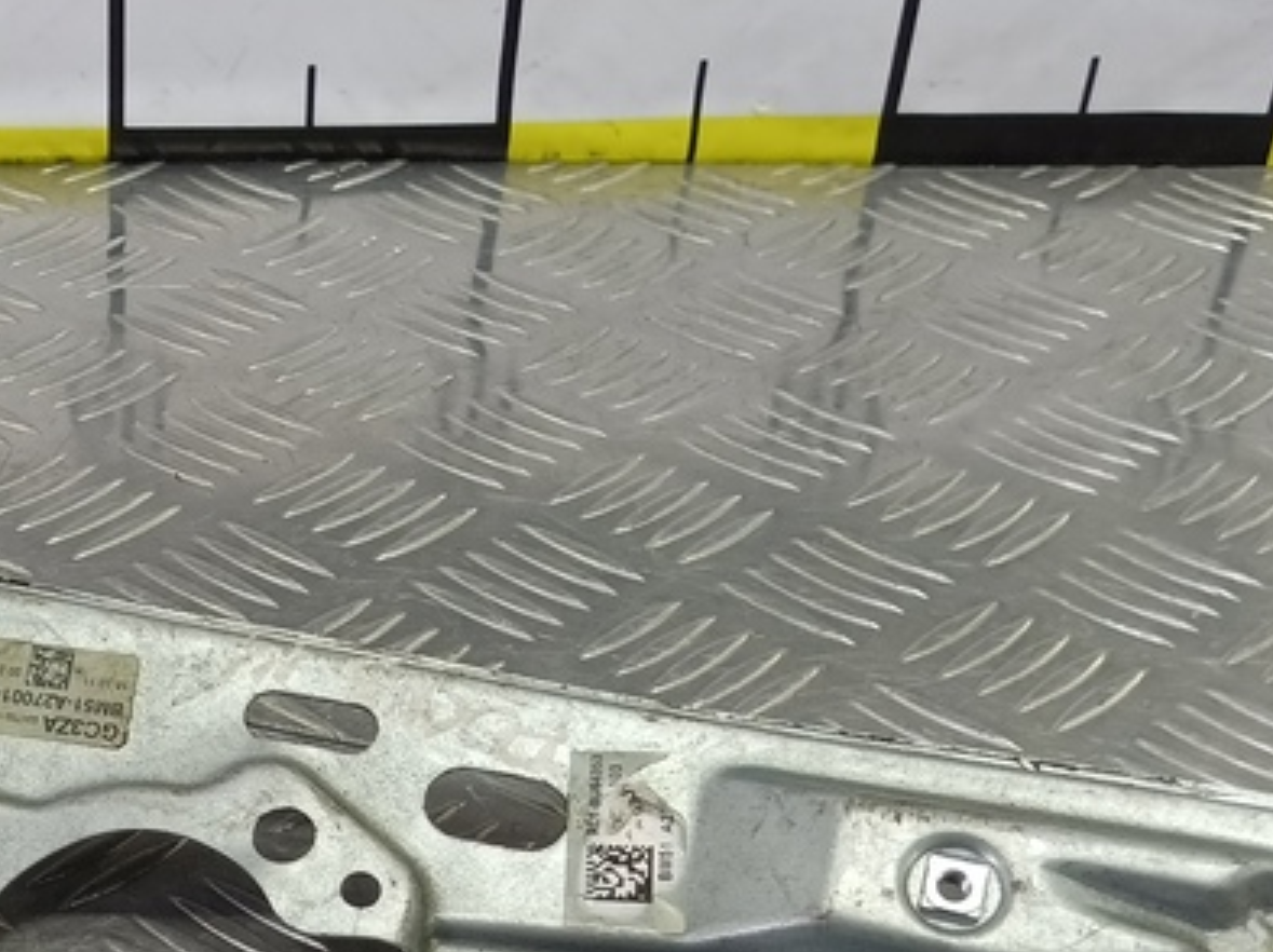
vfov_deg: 22.6
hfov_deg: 30.4
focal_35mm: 60
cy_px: 1107
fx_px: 2204
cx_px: 62
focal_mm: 4.11
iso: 124
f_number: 1.6
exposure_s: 1/50
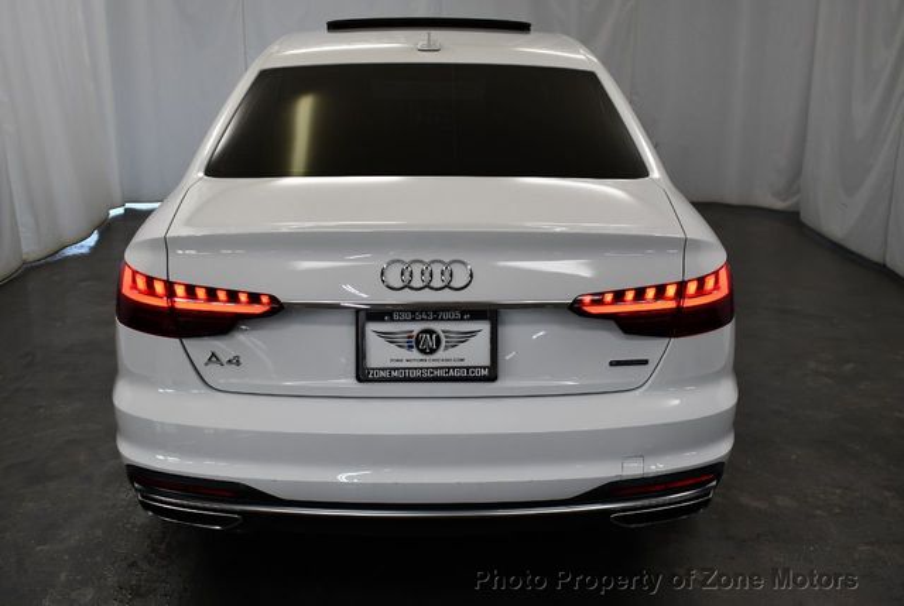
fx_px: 905
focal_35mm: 36
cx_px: 452
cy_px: 303
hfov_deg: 53.1
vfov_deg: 37.0
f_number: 4
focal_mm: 18
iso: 400
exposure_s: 1/250
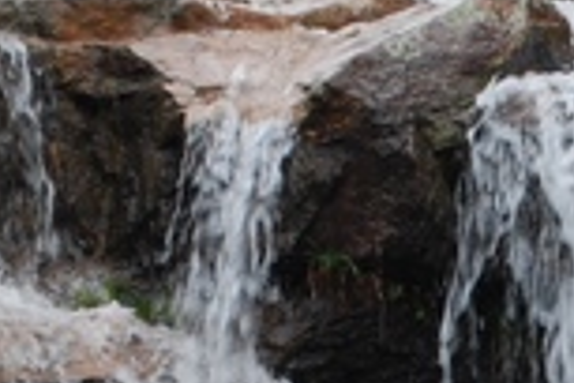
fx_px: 6489
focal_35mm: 407
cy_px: 742
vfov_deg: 3.4
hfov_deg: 5.0
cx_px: 713
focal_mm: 52
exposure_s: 1/80
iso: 200
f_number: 5.6
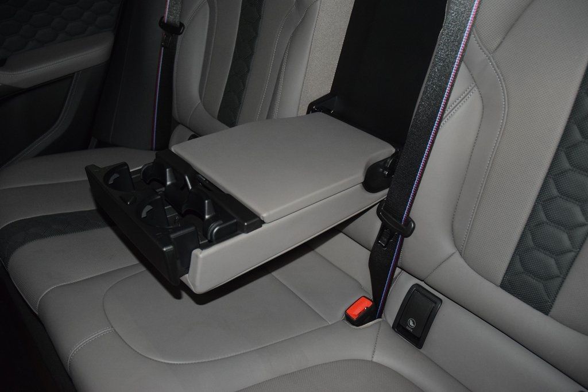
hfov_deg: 57.2
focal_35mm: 33
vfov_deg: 40.0
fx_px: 539
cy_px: 196
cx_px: 294
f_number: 3.5
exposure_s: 1/125
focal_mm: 22
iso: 2200
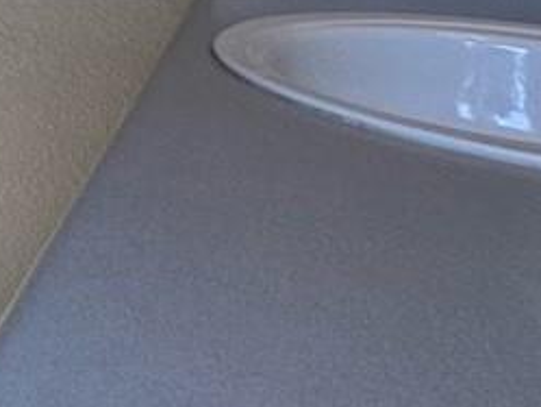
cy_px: -307
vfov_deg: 14.6
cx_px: -902
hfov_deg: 13.1
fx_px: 1407
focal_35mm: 90
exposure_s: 1/120
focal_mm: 2.22
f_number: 2.2
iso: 64
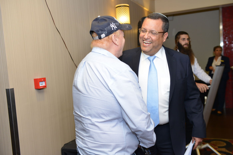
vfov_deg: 35.0
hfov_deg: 50.7
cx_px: 116
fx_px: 246
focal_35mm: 38
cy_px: 78
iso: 1250
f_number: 4.5
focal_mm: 38
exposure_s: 1/160
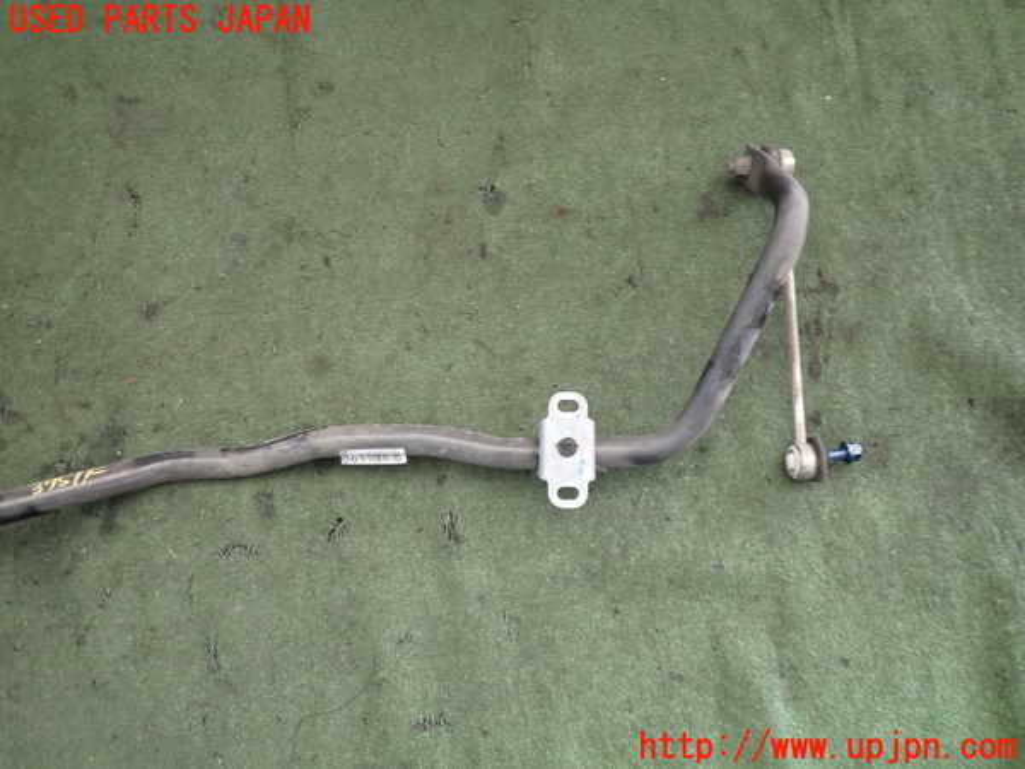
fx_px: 740
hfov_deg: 69.4
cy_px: 384
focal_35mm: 25
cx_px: 512
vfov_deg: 54.9
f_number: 2
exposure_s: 1/30
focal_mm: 4.5
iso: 250
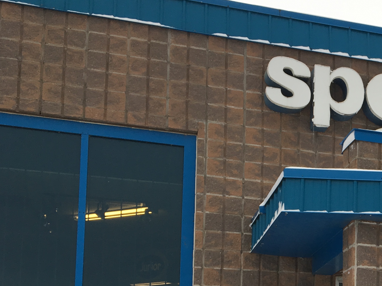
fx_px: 805
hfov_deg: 24.3
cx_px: 452
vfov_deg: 19.4
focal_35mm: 73
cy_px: 311
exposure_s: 1/123
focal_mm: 4.15
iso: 25
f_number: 2.2
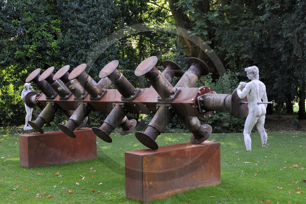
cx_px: 153
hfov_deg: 38.2
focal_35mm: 52
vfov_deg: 25.9
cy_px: 102
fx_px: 442
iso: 400
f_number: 6.3
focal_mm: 52
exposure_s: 1/80
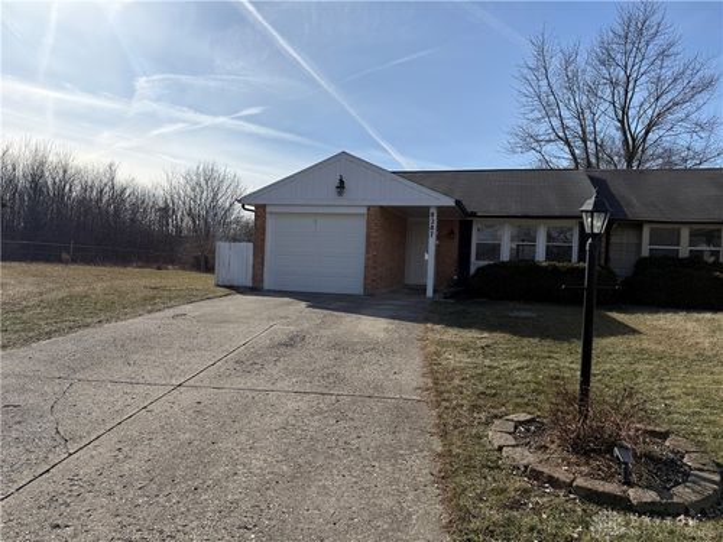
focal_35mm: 24
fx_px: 501
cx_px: 362
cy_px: 271
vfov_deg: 56.8
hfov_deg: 71.6
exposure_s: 1/8130
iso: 80
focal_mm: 6.76
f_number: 1.78
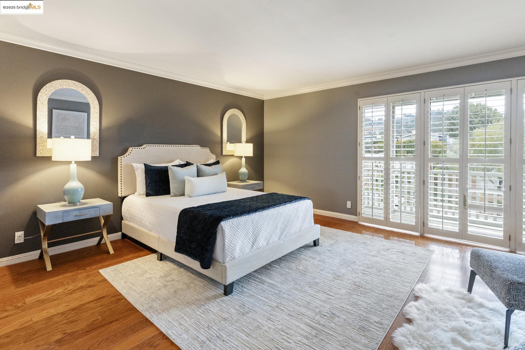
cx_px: 262
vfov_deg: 70.4
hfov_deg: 93.3
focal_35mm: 17
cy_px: 175
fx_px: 248
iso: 3200
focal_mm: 17
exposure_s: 1/6
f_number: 8
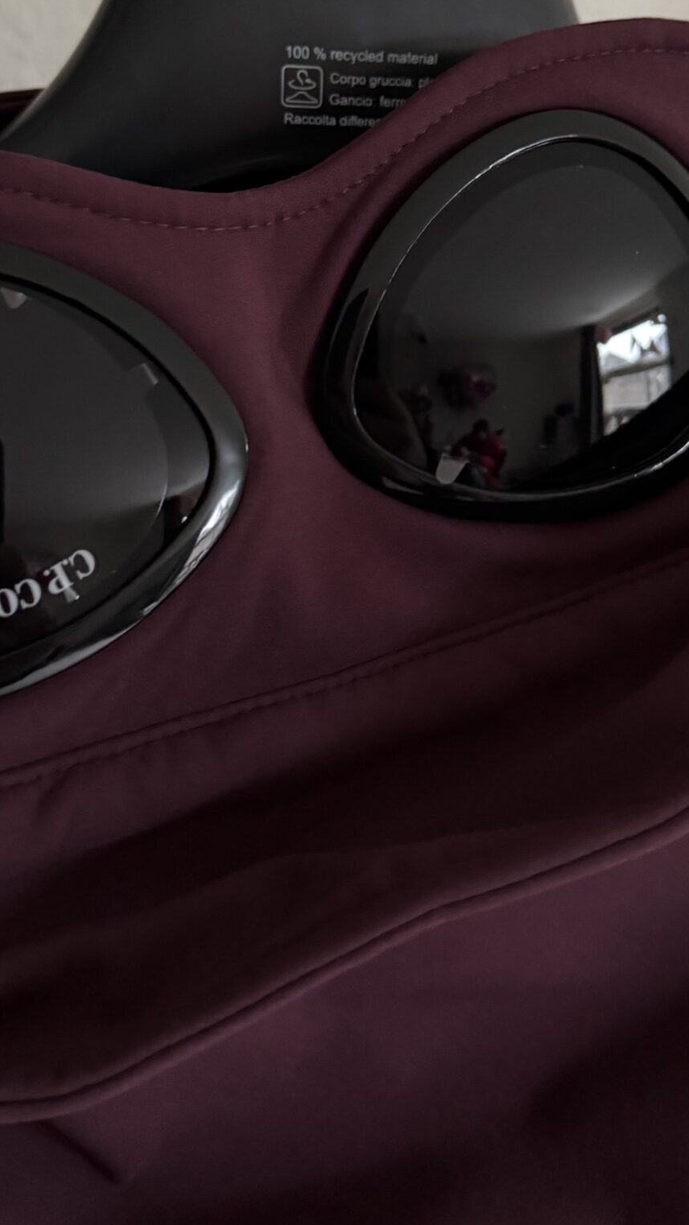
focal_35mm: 44
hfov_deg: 27.1
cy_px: 249
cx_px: 386
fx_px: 1429
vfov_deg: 44.2
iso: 1000
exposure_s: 1/30
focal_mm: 6.76
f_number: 1.78
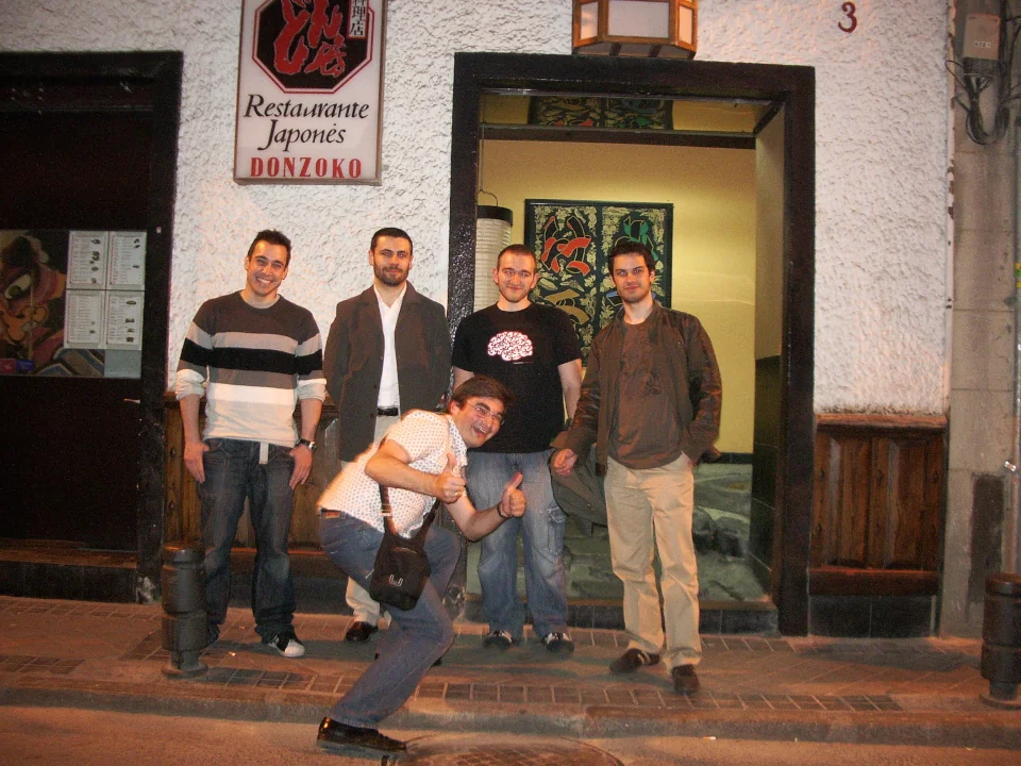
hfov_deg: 52.6
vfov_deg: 40.7
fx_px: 1032
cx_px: 510
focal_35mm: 35
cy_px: 383
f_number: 2.6
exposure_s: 1/15
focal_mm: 5.8
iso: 200
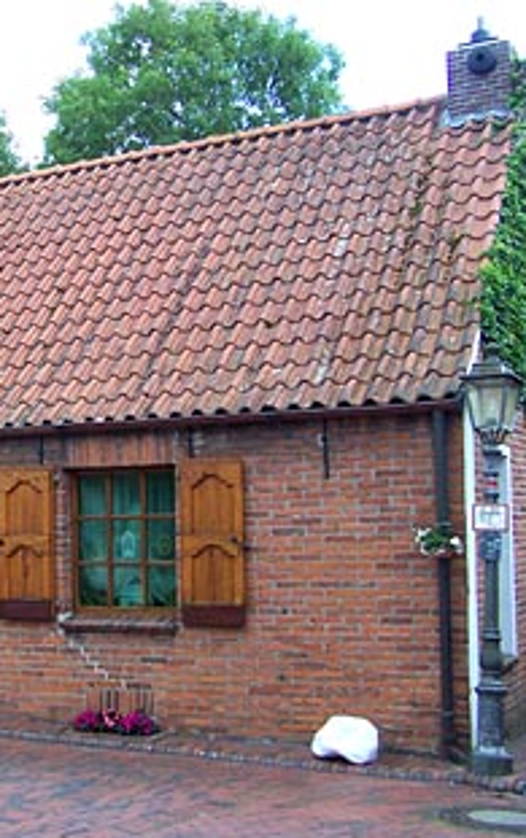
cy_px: 427
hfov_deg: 22.9
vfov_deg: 36.9
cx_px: 34
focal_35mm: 55
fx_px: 1259
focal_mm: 6.3
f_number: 2.8
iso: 64
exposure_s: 1/125
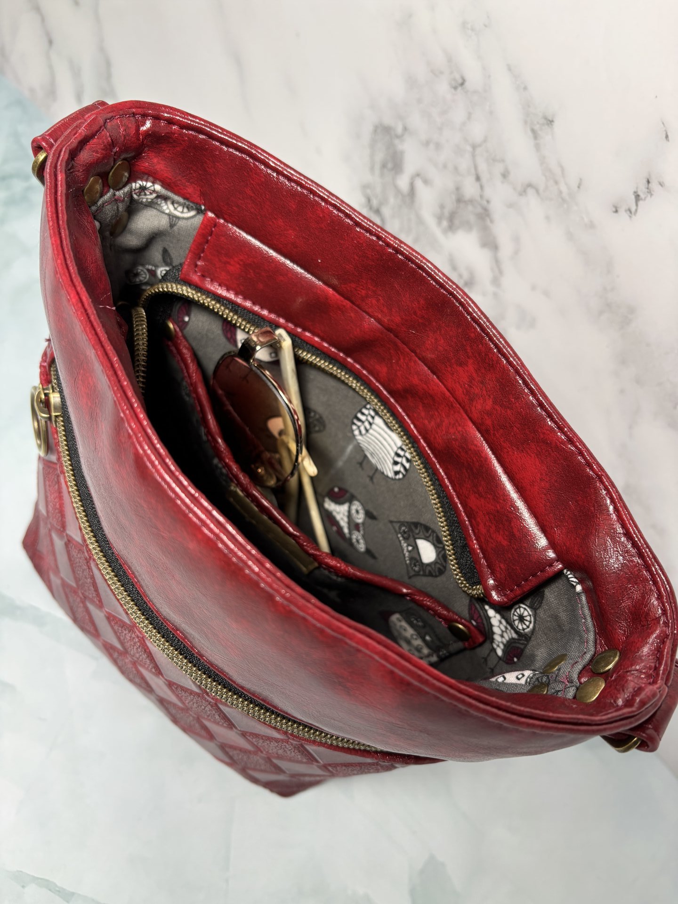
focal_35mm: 26
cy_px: 452
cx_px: 339
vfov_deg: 67.3
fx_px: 679
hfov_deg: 53.1
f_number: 1.6
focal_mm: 5.96
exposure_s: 1/120
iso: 64
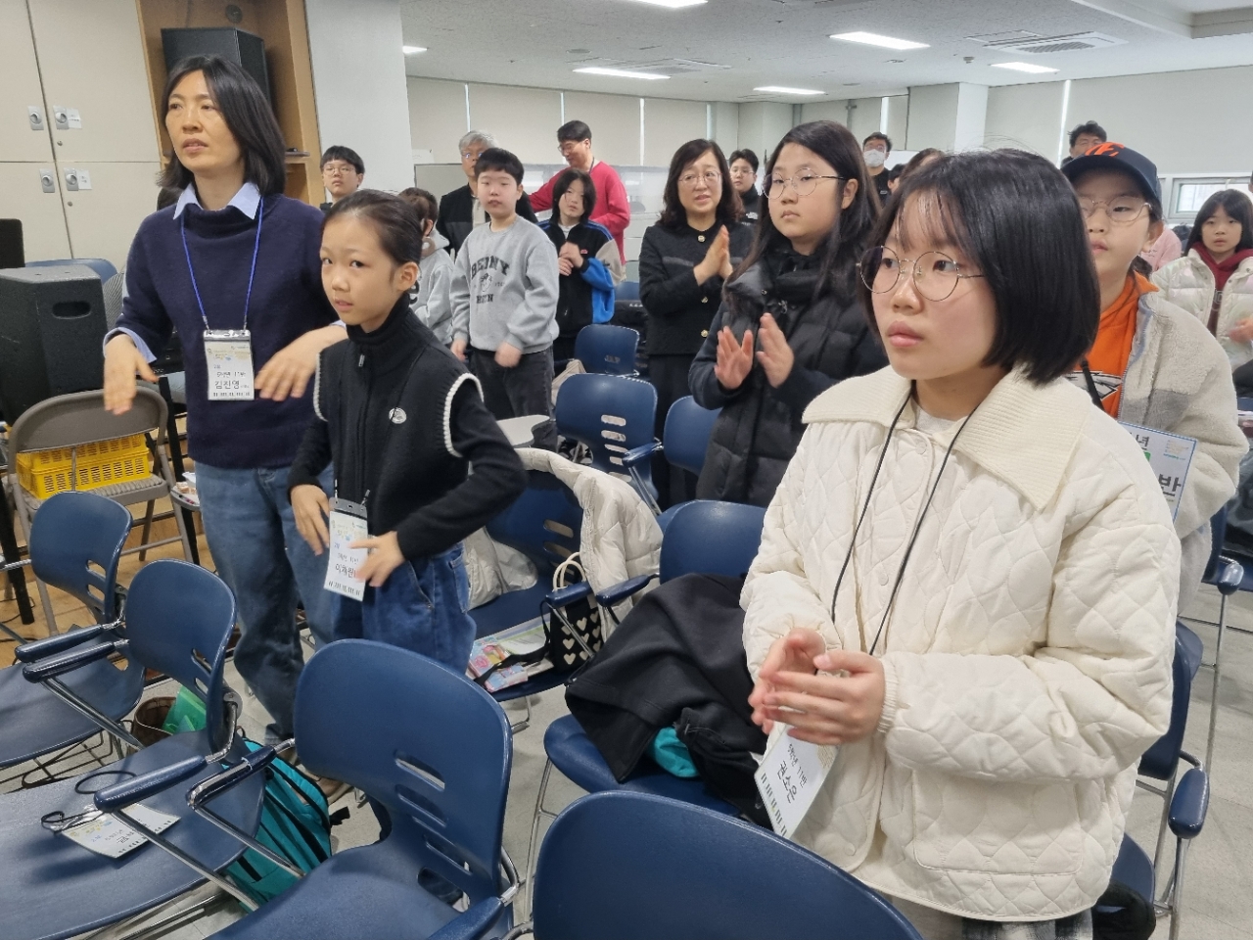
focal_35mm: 26
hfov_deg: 67.3
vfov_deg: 53.1
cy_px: 470
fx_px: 941
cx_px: 626
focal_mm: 5.4
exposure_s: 1/60
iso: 250
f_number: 1.8
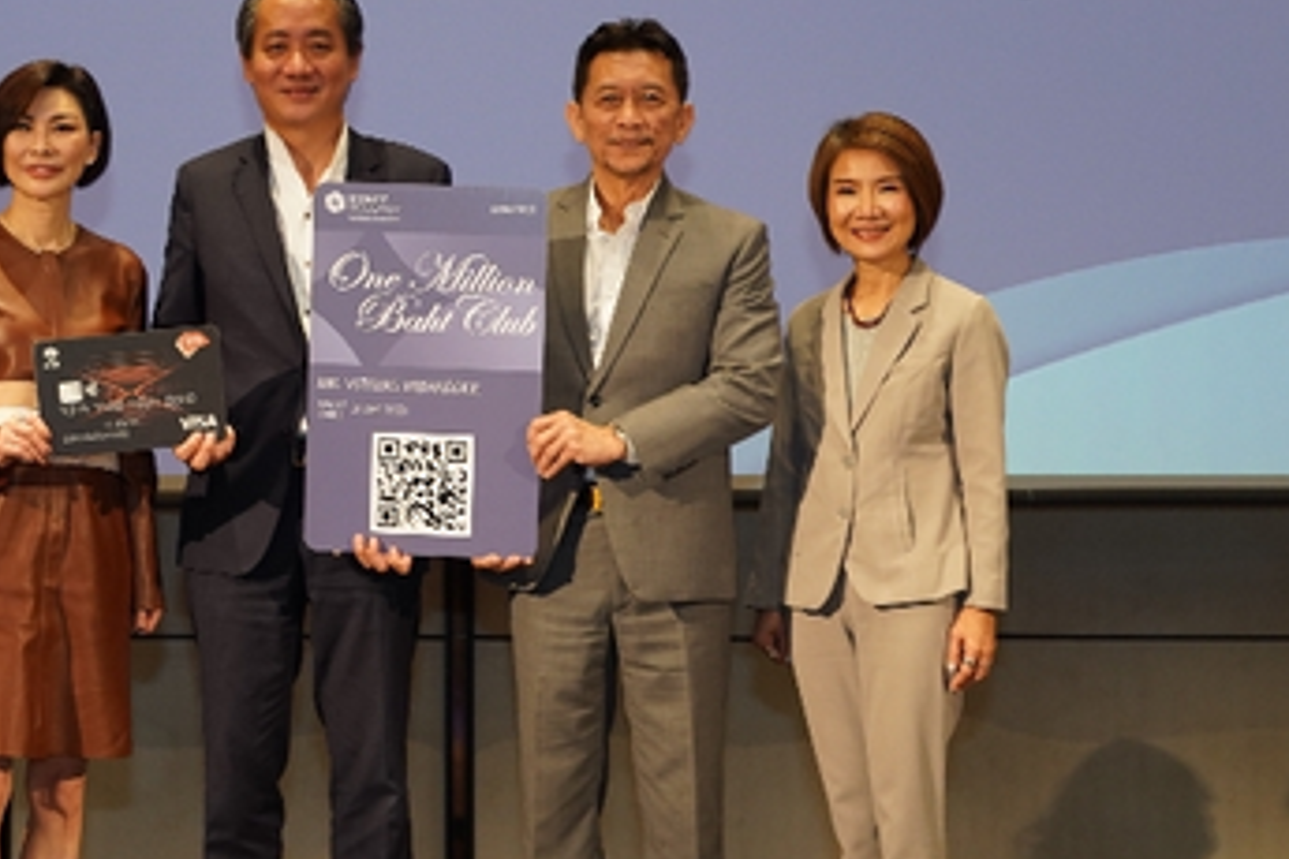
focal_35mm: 86
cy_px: 232
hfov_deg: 23.3
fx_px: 3079
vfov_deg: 15.8
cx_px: 265
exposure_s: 1/60
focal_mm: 38
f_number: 4
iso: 1250
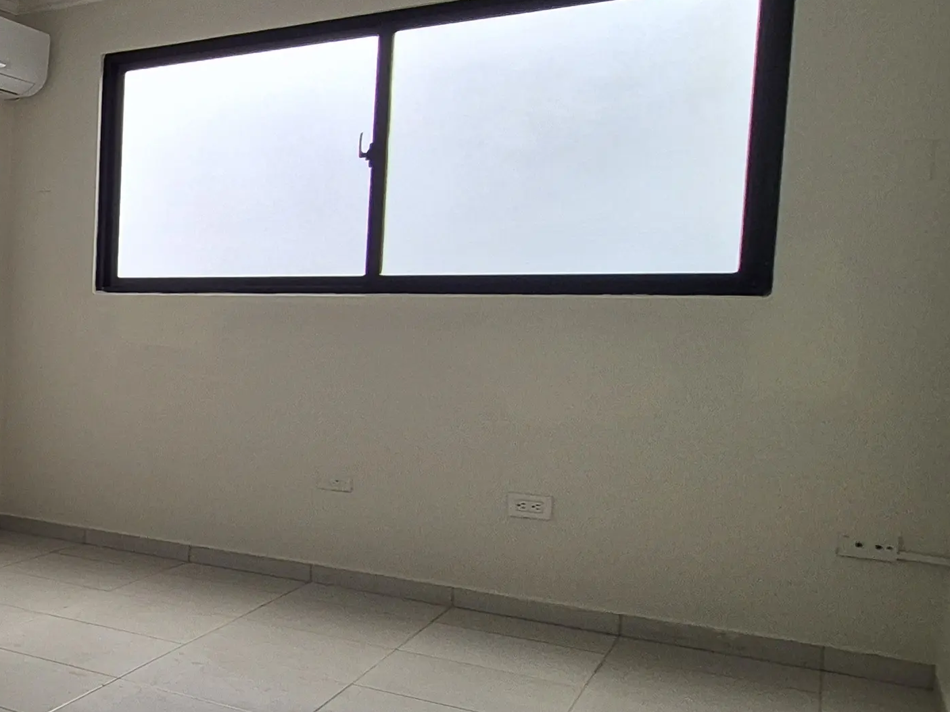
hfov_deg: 33.8
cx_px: -323
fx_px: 1016
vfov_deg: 38.6
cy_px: 392
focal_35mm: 37
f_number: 2.2
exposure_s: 1/120
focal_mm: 2.2
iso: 64
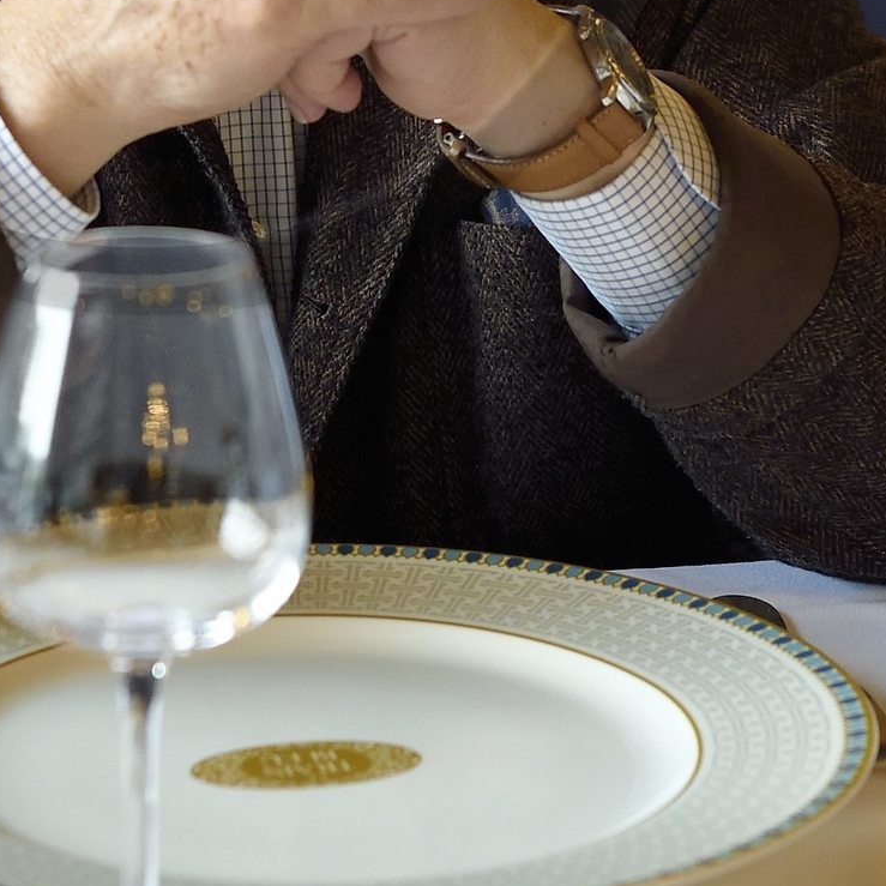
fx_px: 3678
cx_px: 146
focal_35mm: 127
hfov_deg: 13.7
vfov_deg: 13.3
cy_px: -248
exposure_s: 1/200
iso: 1600
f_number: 4
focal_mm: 46
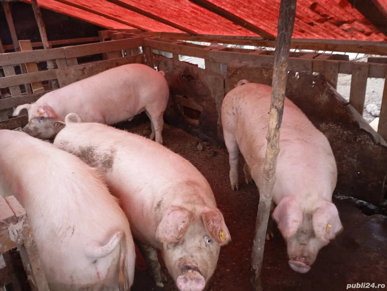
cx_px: 194
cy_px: 146
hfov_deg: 63.4
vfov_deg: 49.9
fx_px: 313
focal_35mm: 28
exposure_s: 1/33.3
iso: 589
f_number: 1.8
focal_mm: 4.27
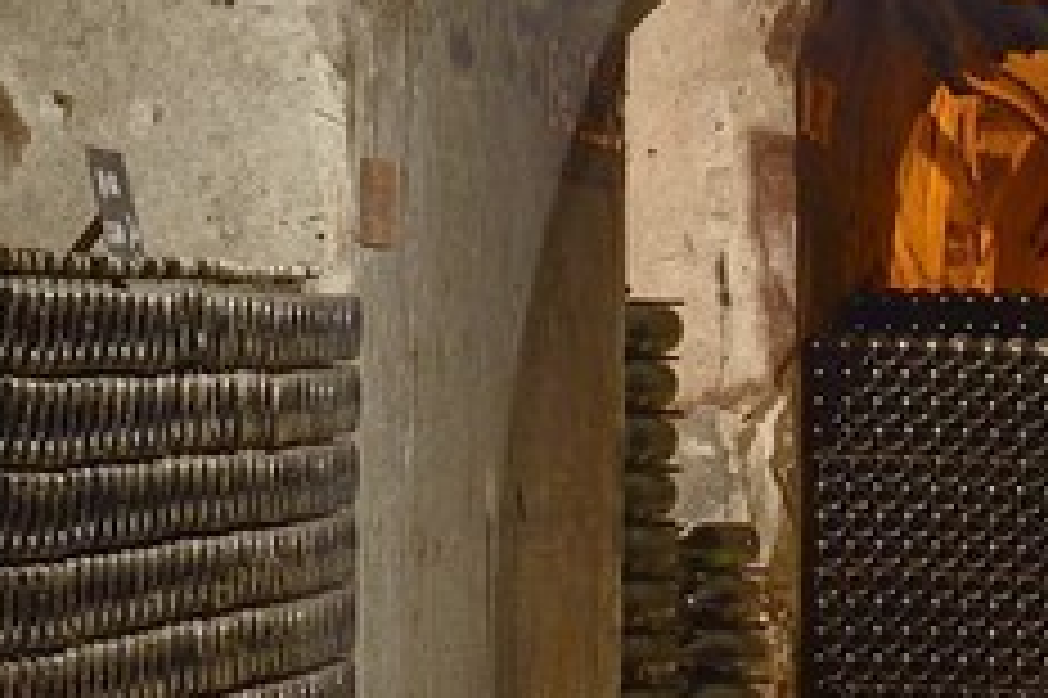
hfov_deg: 6.5
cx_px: 2145
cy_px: 662
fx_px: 8989
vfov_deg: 4.4
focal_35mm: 309
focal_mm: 45
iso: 400
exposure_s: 13
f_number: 10
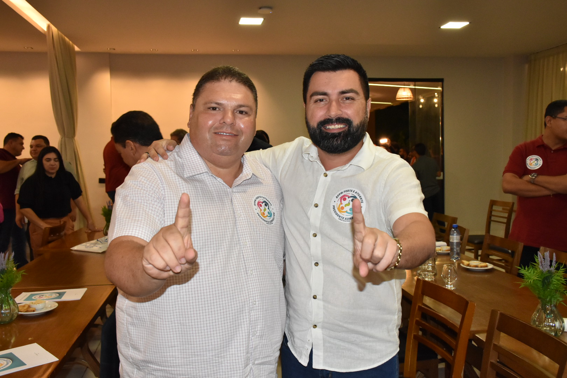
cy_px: 189
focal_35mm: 34
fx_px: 543
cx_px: 284
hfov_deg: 55.1
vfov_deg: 38.4
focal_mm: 23
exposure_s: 1/100
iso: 1600
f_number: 5.6
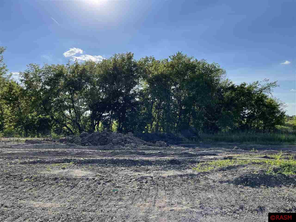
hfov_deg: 67.3
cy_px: 111
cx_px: 148
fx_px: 222
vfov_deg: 53.1
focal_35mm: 26
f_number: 1.6
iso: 32
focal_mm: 4.2
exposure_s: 1/5291
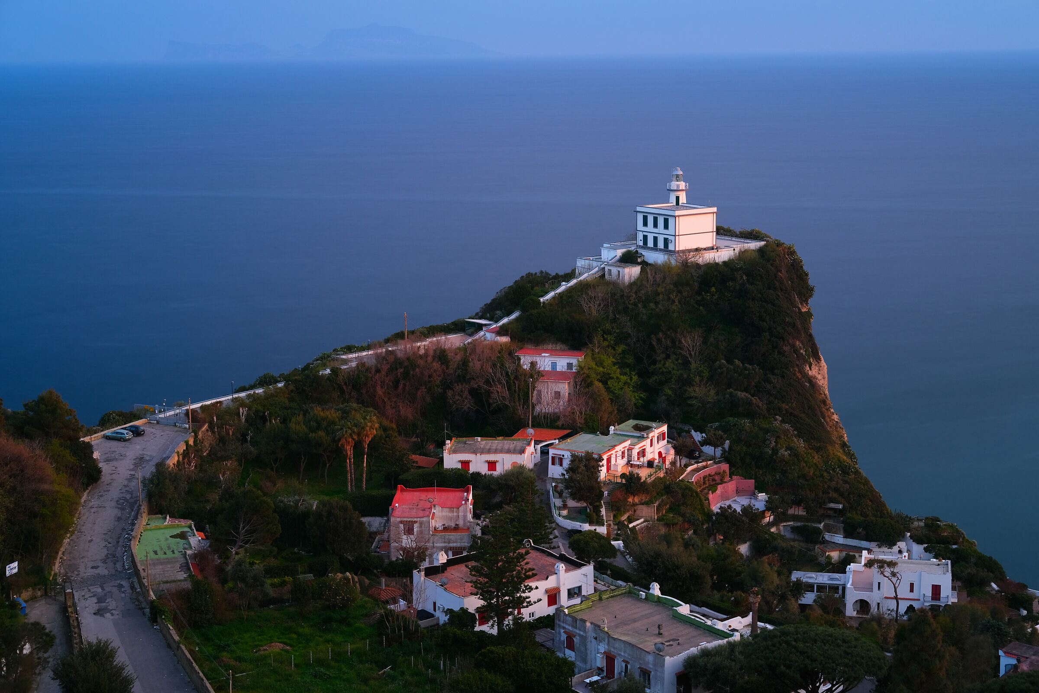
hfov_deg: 37.5
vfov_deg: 25.5
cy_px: 346
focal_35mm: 53
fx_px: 1530
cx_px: 520
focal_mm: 35
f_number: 7.1
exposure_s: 60
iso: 250
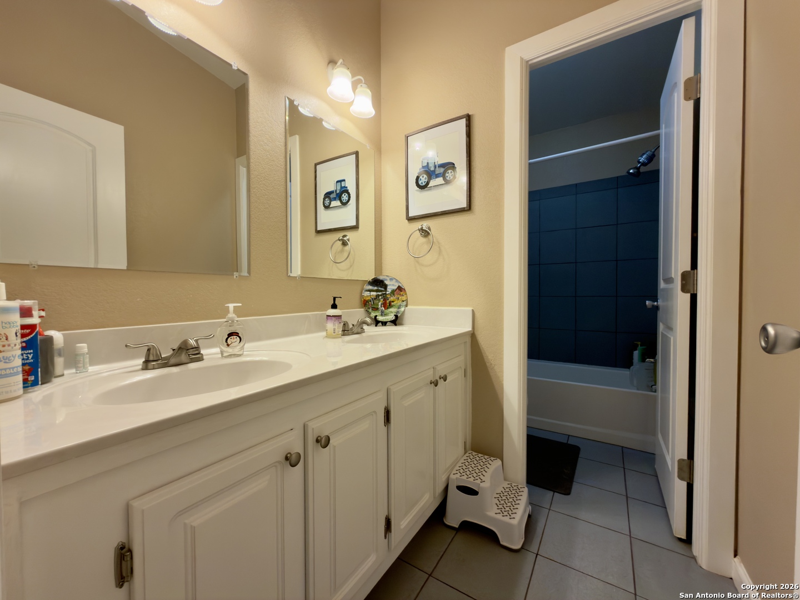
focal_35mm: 14
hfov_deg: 102.1
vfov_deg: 85.7
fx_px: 324
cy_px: 300
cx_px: 400
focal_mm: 2.22
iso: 50
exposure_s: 1/30
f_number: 2.2
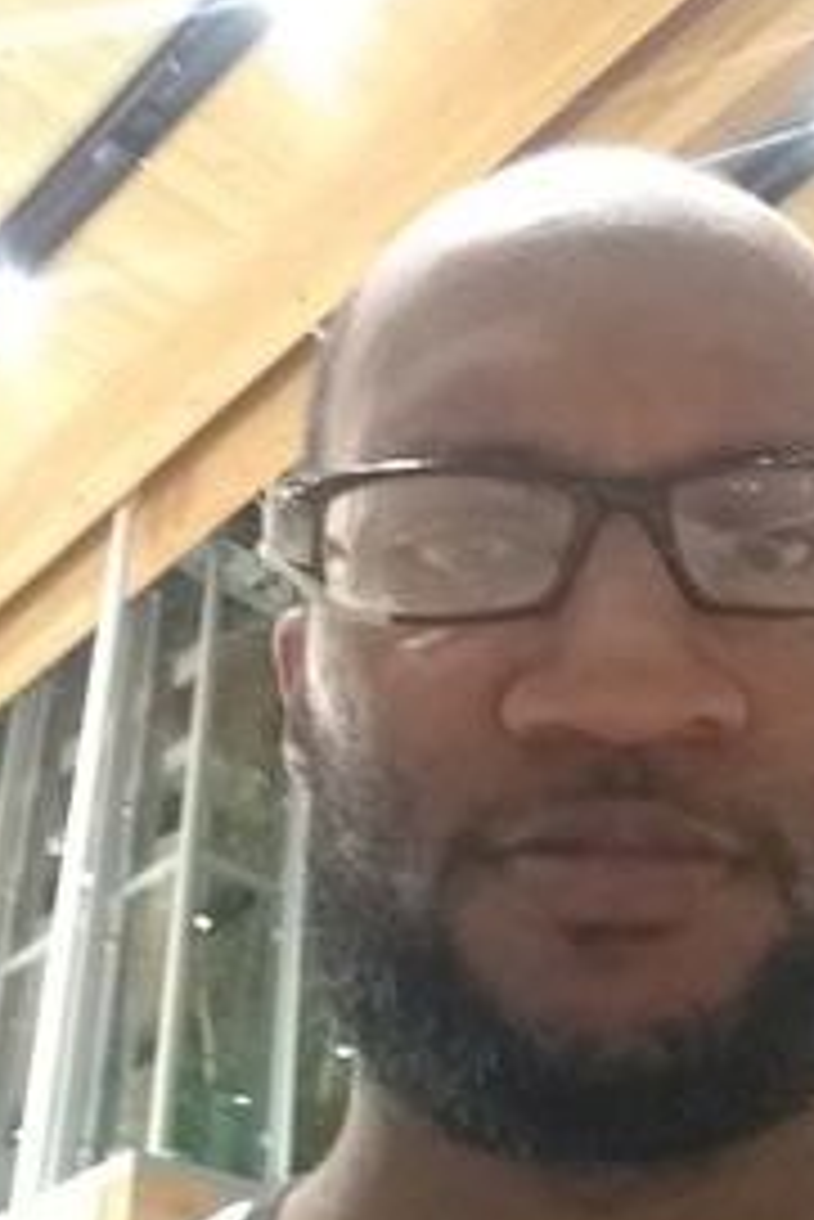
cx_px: 598
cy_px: 675
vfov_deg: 40.3
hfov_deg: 27.2
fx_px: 1660
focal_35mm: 49
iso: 160
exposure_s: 1/9
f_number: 2.2
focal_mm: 2.44
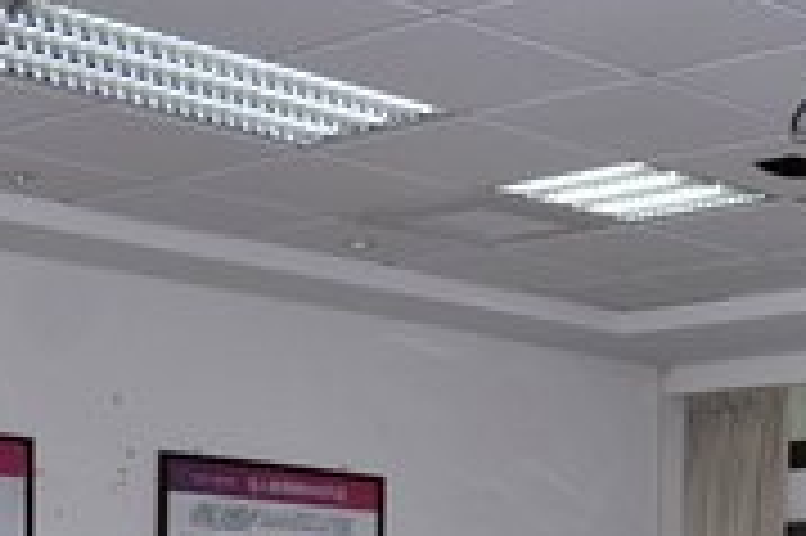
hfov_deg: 17.6
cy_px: 840
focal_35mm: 113
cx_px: 838
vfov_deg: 11.5
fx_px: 2523
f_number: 3.8
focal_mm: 21
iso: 200
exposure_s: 1/60
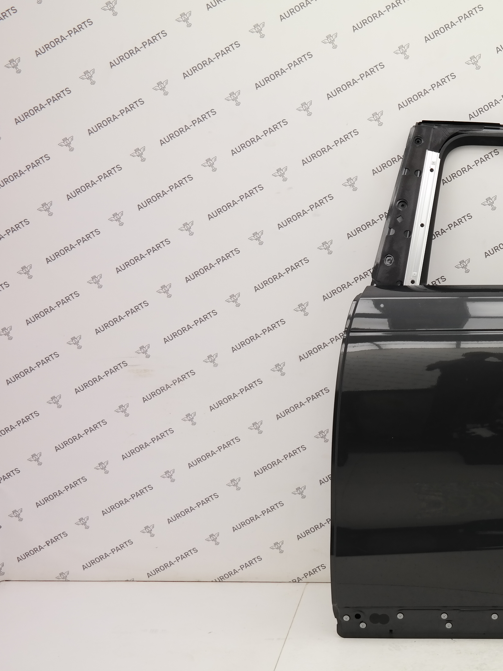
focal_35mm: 61
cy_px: 368
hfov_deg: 22.6
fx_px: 1182
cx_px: 555
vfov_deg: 31.7
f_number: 4
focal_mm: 24
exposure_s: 1/80
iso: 200
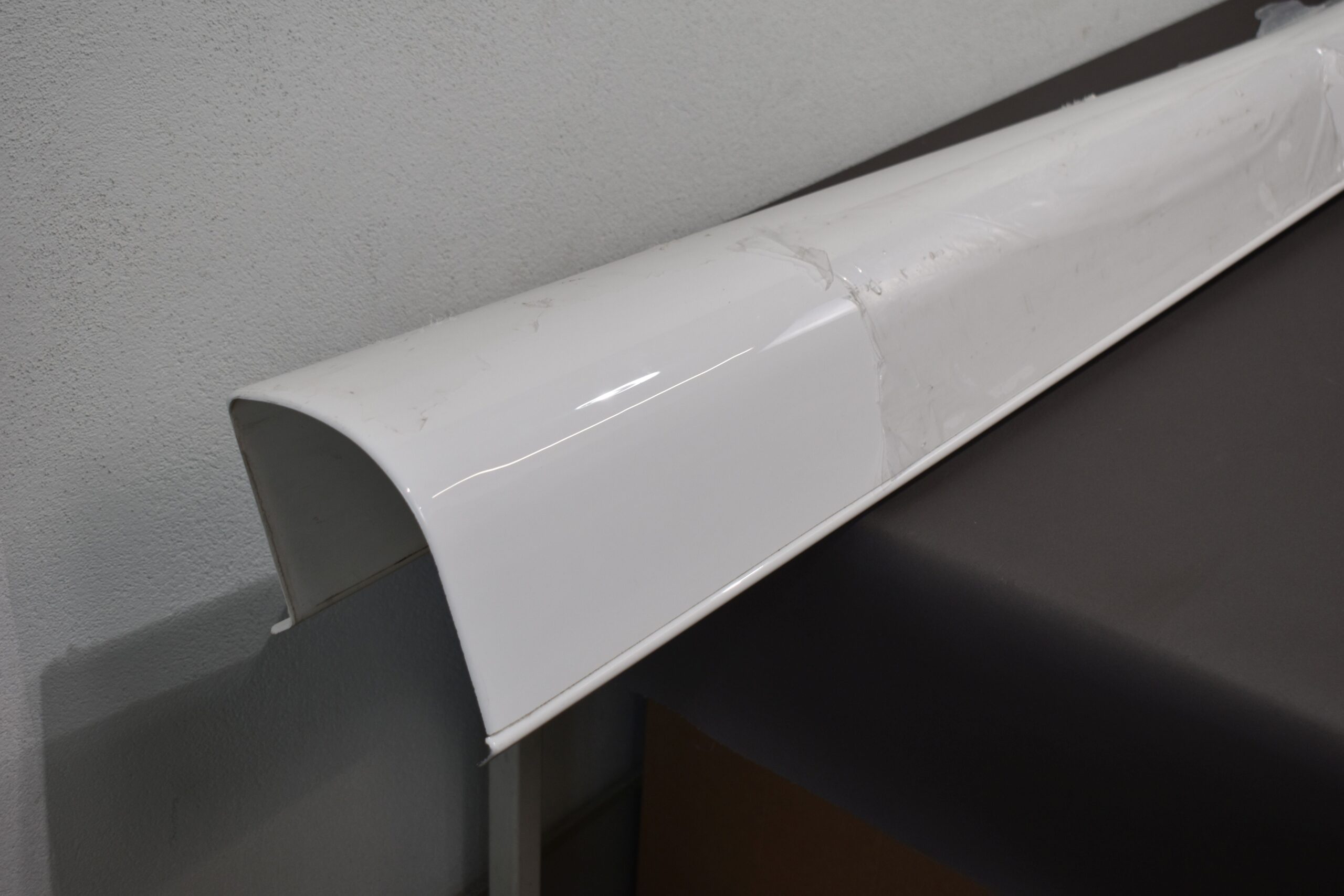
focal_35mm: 51
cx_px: 672
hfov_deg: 38.9
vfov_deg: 26.5
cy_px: 448
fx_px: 1904
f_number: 5.6
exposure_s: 1/125
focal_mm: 34
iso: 360
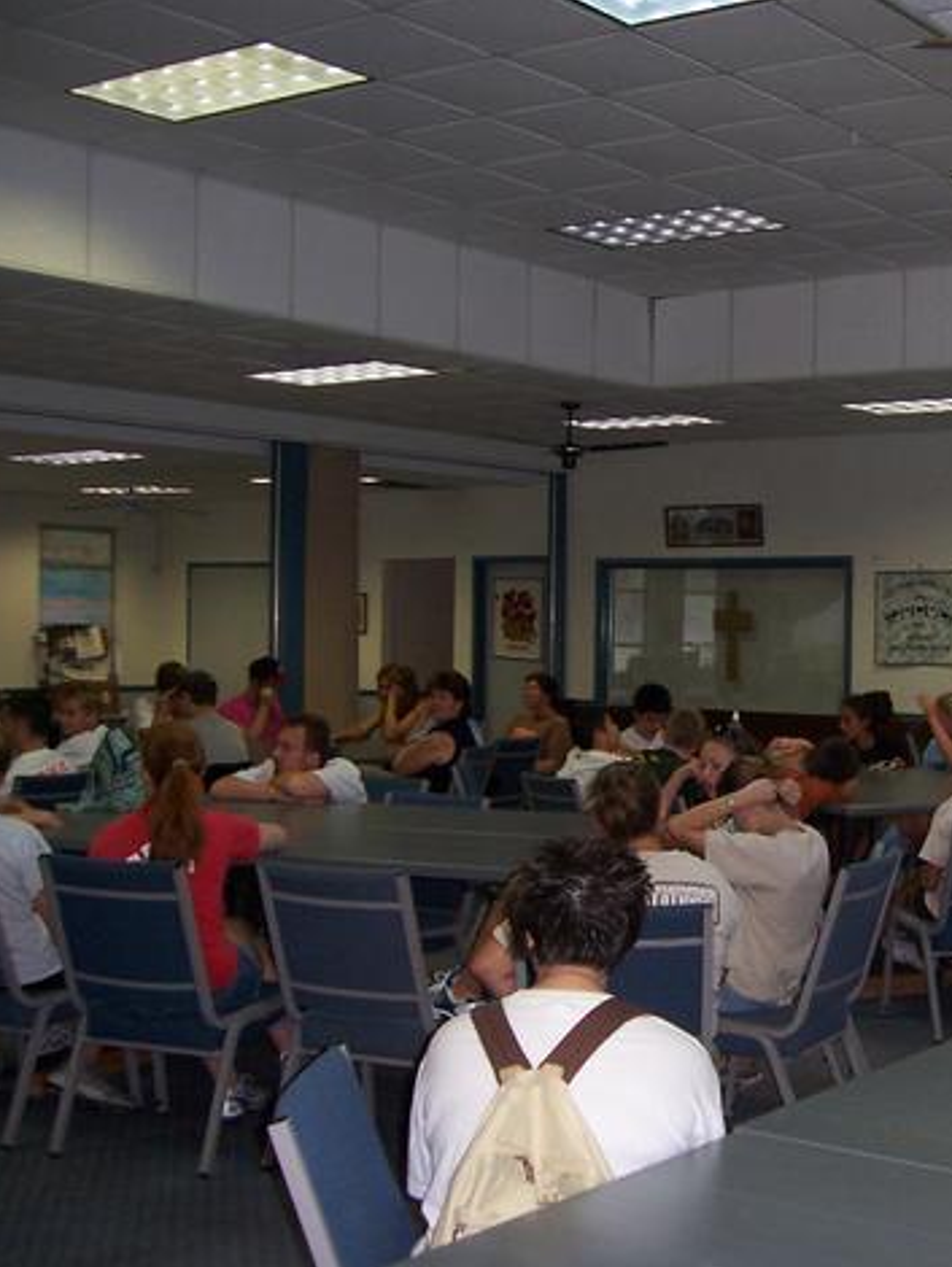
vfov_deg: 38.9
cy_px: 642
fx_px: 1795
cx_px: 798
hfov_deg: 28.9
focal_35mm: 49
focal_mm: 6
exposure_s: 1/60
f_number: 3
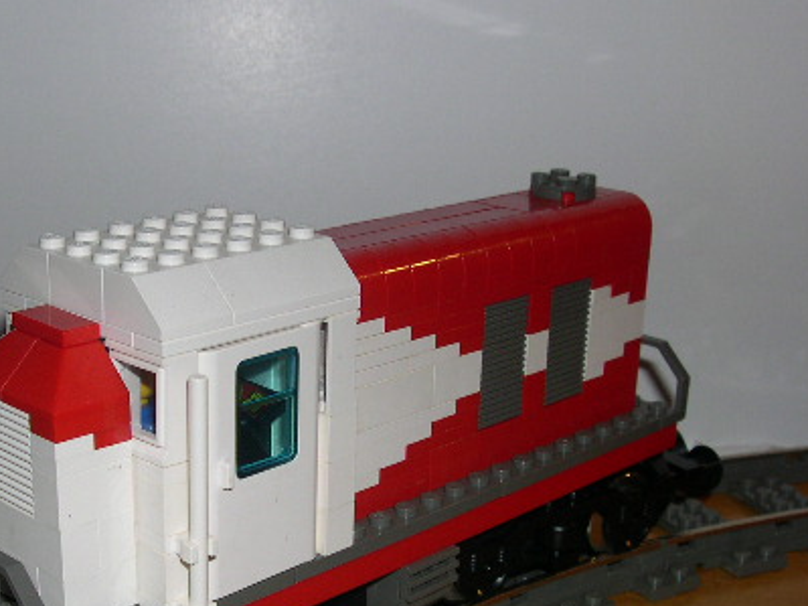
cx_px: 251
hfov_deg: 31.4
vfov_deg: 23.9
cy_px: 389
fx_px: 1423
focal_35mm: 61
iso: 100
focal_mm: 8
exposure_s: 1/60
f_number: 7.6
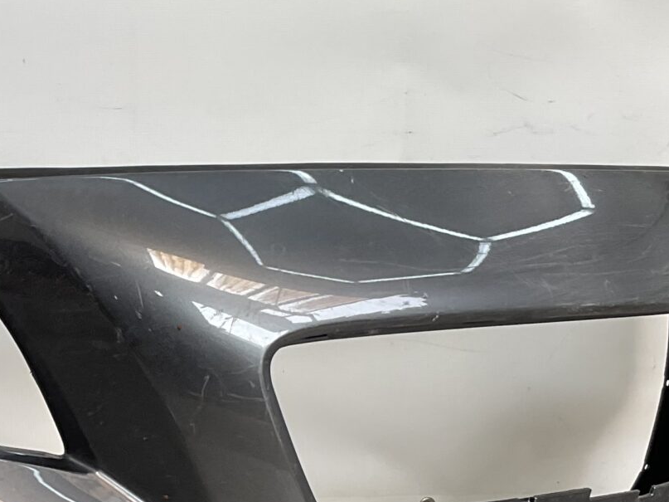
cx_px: 62
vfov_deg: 15.9
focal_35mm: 92
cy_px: 408
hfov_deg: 20.9
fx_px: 1778
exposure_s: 1/219
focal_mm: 3
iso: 16
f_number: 1.8
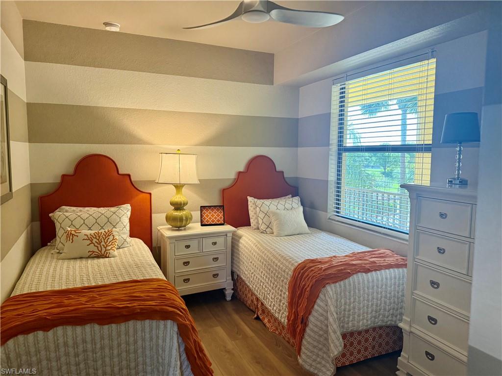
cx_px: 251
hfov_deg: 71.6
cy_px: 188
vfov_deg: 56.8
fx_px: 348
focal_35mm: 24
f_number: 1.78
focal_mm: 6.76
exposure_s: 1/120
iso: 200
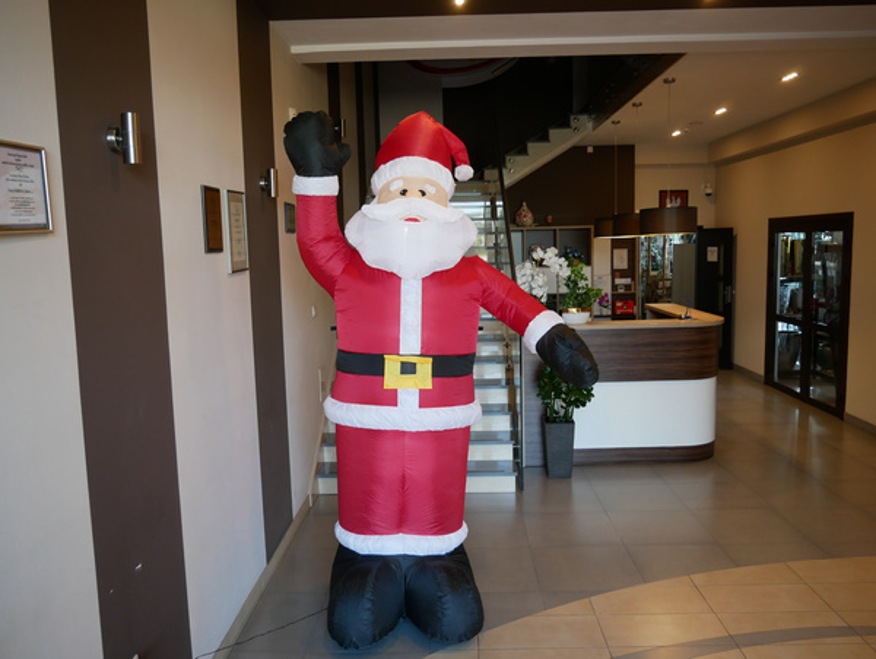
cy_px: 330
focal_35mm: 30
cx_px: 438
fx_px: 760
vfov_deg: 46.9
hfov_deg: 59.9
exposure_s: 1/60
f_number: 3.7
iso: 500
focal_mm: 15
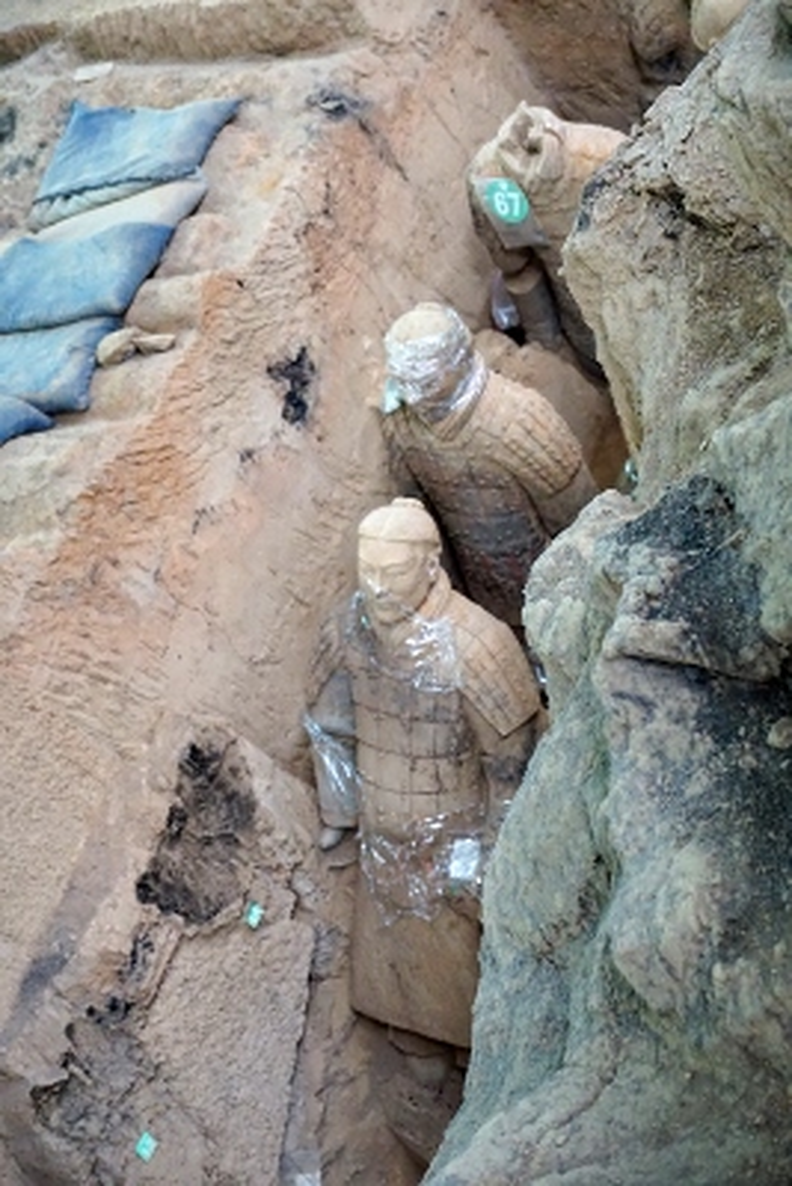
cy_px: 593
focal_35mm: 82
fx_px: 2720
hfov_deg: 16.6
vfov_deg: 24.6
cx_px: 396
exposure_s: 1/80
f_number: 5
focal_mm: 55
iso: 3200
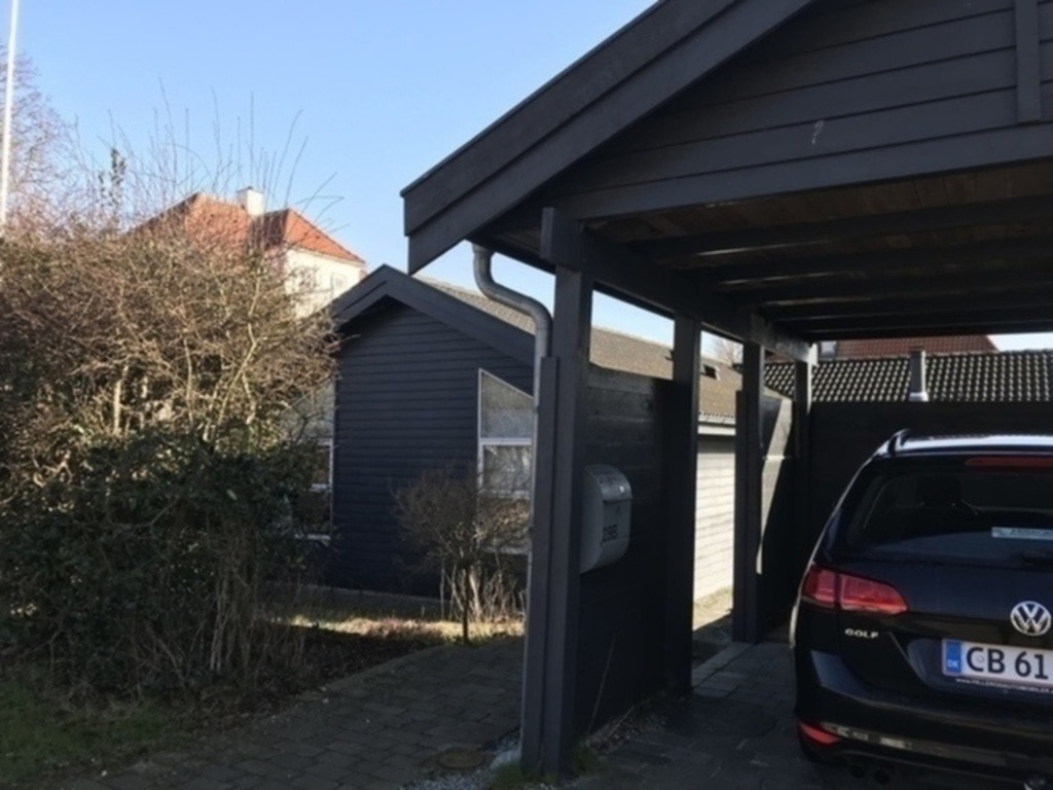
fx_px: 852
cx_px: 526
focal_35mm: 28
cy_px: 395
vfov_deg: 49.7
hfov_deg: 63.4
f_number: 1.8
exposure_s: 1/598
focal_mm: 3.99
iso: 20
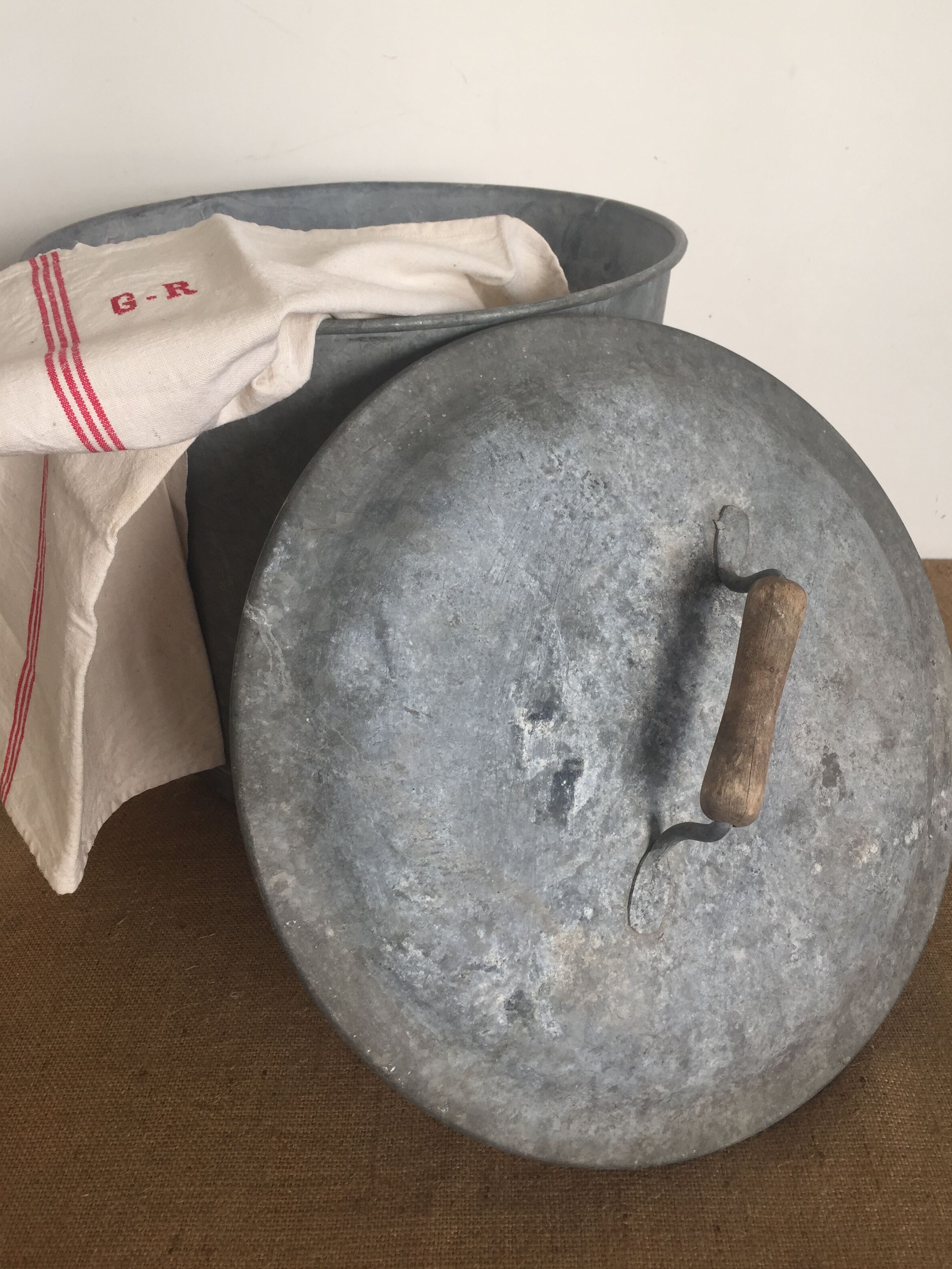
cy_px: 623
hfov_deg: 46.8
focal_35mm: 30
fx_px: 1100
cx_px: 484
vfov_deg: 60.0
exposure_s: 1/33
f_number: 2.2
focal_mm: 4.15
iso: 32
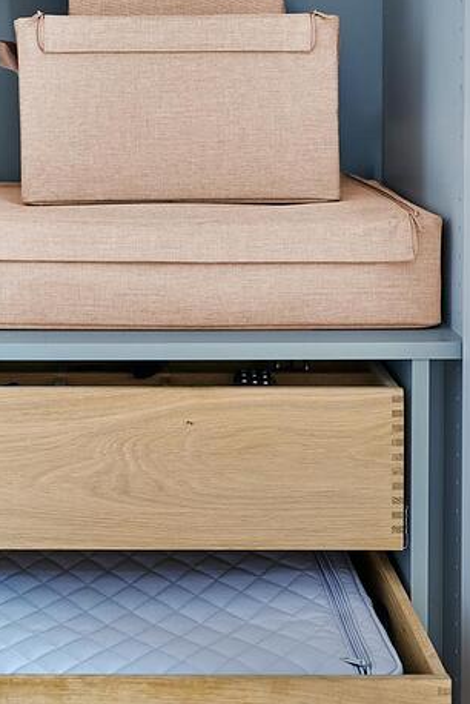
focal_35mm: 70
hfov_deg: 19.4
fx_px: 1369
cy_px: 68
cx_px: 120
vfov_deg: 27.8
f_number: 5
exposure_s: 1/3
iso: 125
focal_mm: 37
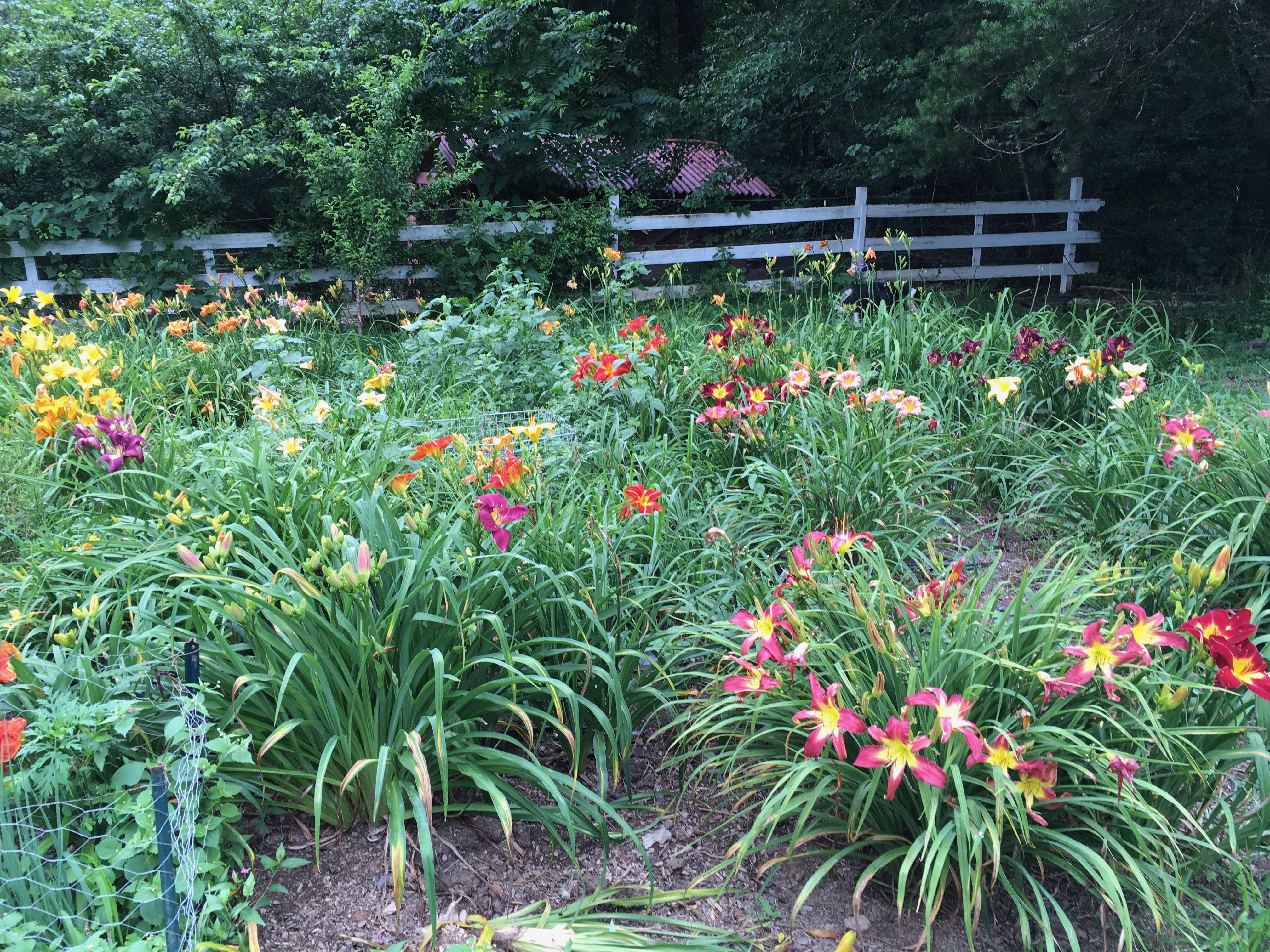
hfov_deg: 61.7
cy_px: 476
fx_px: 1064
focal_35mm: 29
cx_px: 635
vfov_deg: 48.2
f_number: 2.2
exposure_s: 1/120
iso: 25
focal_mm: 4.15
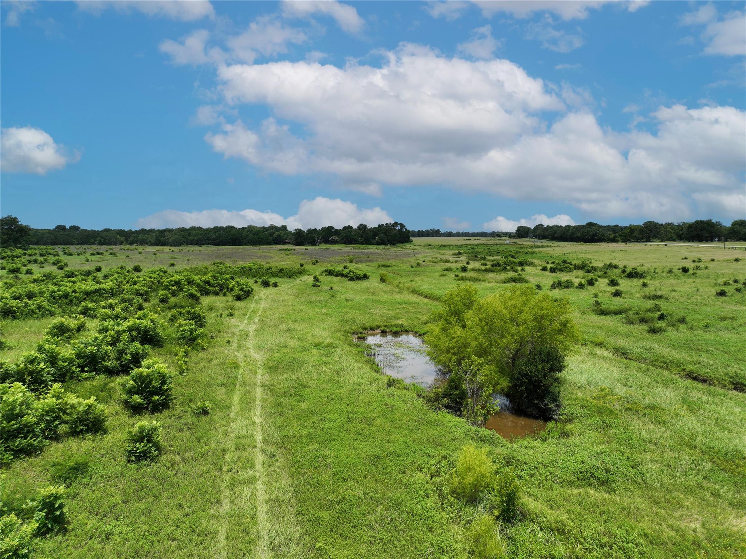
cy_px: 280
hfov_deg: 71.6
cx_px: 373
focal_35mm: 24
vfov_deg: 56.8
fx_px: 517
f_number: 2.8
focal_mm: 12.29
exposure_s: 1/2500
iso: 100
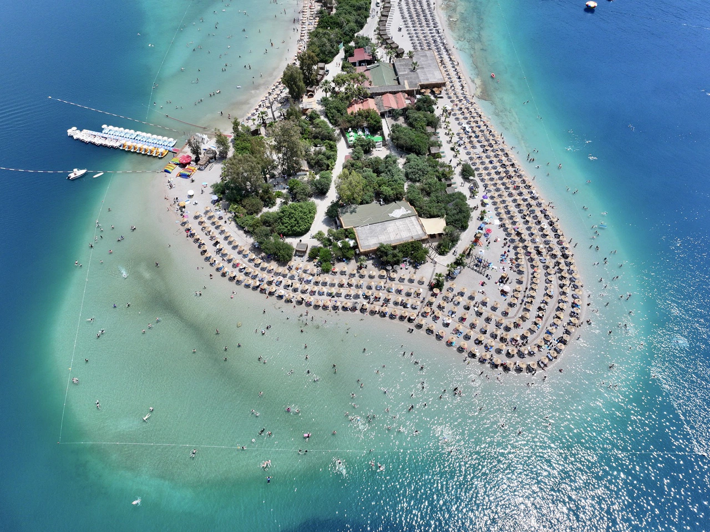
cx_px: 355
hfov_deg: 71.6
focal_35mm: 24
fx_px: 492
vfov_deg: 56.8
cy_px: 266
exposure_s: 1/2000
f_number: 2.8
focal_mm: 12.29
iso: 120
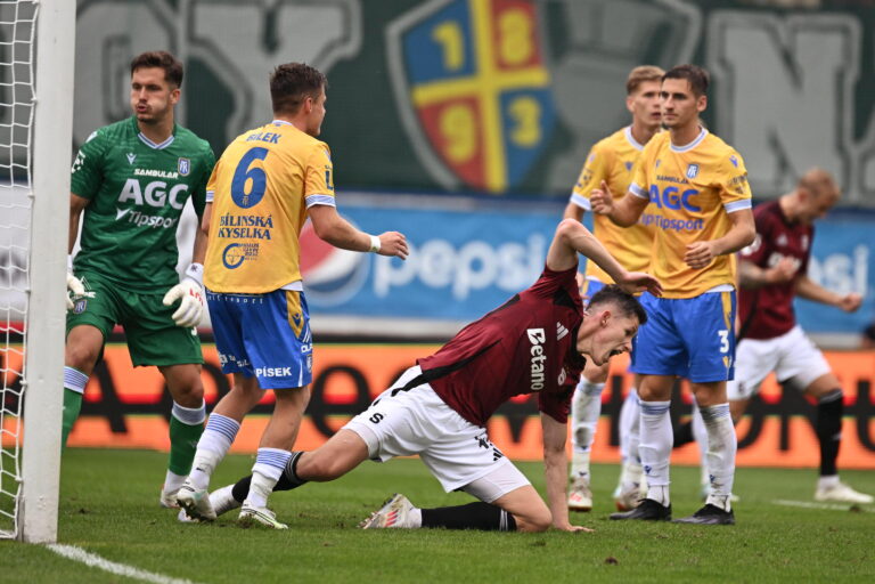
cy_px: 292
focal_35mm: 300
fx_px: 7291
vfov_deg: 4.6
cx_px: 438
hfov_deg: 6.9
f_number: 2.8
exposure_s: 1/4000
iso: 1250
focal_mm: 300
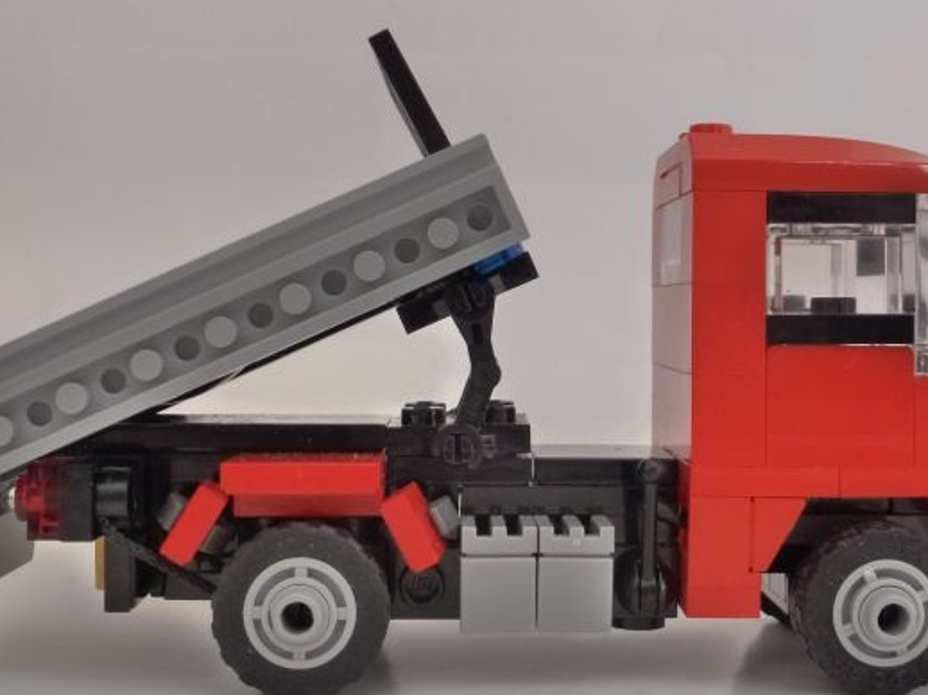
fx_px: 1367
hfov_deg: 37.4
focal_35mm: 51
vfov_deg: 28.5
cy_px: 355
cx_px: 543
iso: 400
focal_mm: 5.9
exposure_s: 1/25
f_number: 3.6
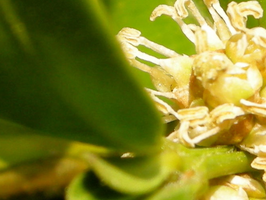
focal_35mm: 105
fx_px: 807
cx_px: 267
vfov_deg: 14.1
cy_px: 144
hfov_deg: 18.2
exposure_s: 1/146
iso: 64
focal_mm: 7.5
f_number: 4.8
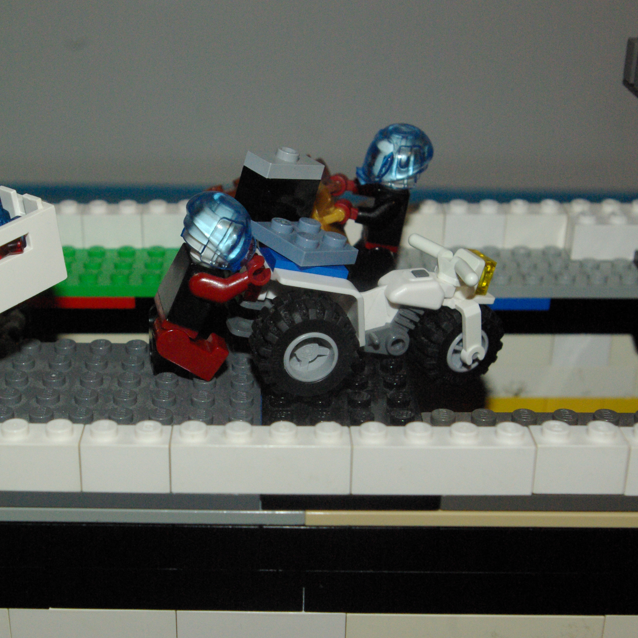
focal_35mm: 60
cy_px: 319
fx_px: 1244
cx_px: 209
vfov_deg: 28.8
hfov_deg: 28.6
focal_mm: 31
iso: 1600
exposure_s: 1/45
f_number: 8
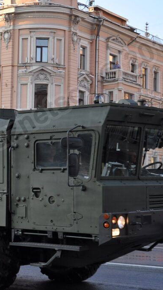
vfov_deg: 25.6
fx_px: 638
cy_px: 166
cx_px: -50
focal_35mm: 83
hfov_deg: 14.0
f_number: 2.8
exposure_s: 1/320
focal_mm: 28
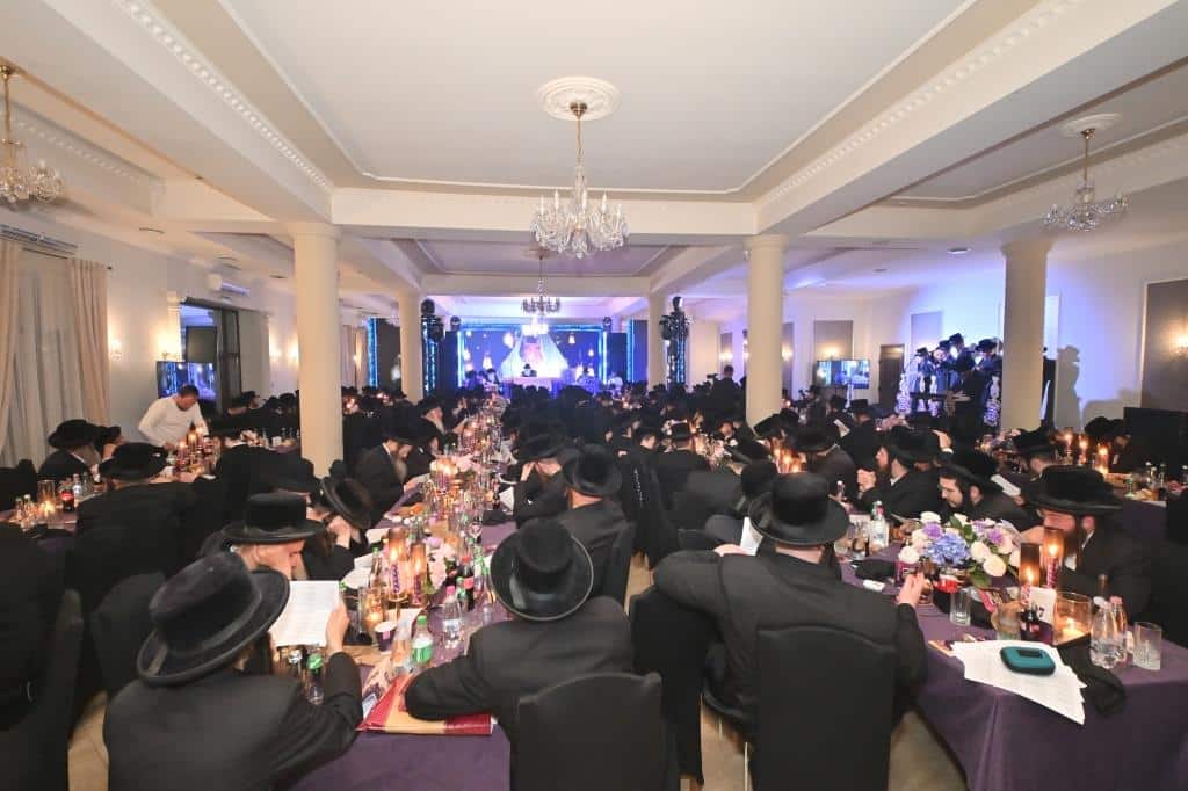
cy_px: 396
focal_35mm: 15
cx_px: 594
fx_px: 495
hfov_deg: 100.4
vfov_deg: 77.3
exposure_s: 1/100
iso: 1000
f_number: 2.8
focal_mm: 10
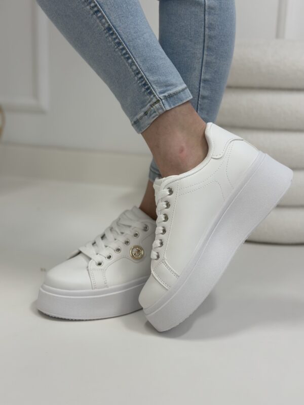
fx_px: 562
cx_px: 152
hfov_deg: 30.3
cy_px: 202
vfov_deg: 39.7
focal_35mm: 48
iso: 80
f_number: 1.78
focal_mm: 6.86
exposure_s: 1/100
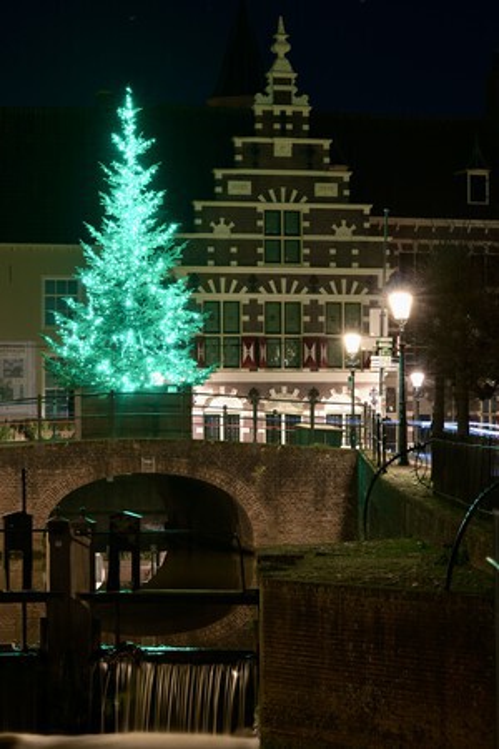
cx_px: 250
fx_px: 2183
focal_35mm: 105
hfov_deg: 13.0
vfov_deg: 19.5
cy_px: 374
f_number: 11
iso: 100
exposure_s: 30
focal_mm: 105
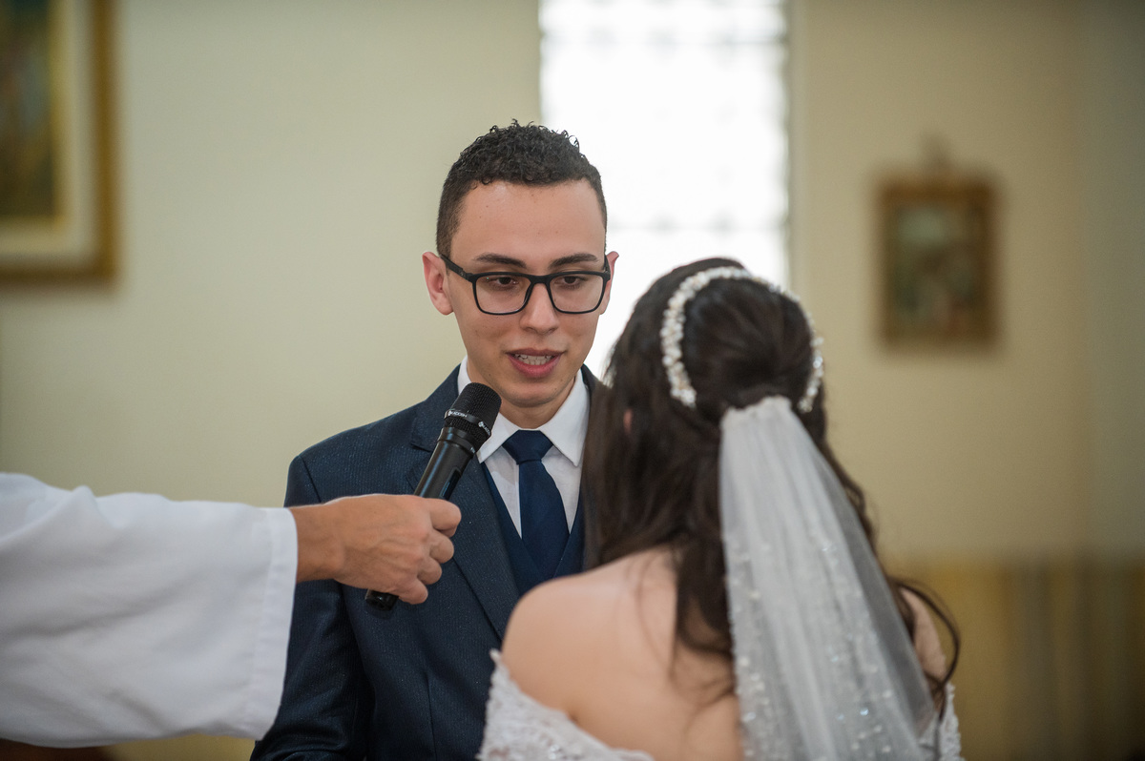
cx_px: 572
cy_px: 380
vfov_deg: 8.8
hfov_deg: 13.3
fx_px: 4926
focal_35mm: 155
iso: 2500
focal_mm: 155
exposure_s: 1/160
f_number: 3.2
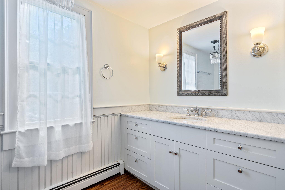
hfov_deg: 90.0
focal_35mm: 18
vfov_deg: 67.4
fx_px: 142
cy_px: 95
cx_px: 142
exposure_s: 1.3
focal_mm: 18
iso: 125
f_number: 9
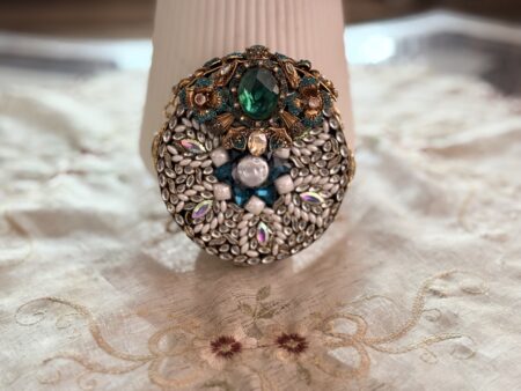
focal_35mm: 48
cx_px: 260
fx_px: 723
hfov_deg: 39.6
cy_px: 196
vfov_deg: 30.3
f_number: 1.78
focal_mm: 6.76
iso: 250
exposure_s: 1/49
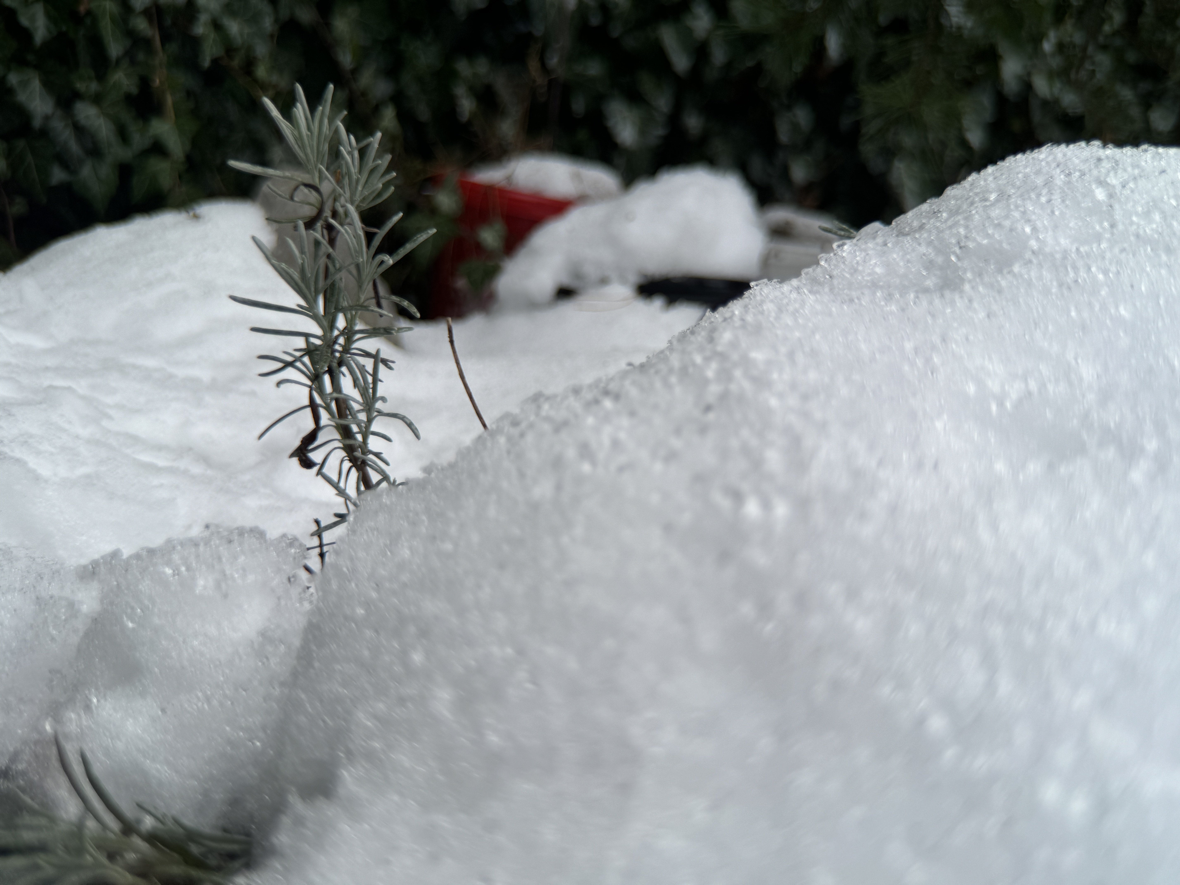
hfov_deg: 71.6
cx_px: 590
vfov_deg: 56.8
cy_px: 442
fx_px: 818
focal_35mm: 24
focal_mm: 6.86
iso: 80
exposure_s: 1/651
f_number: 1.78
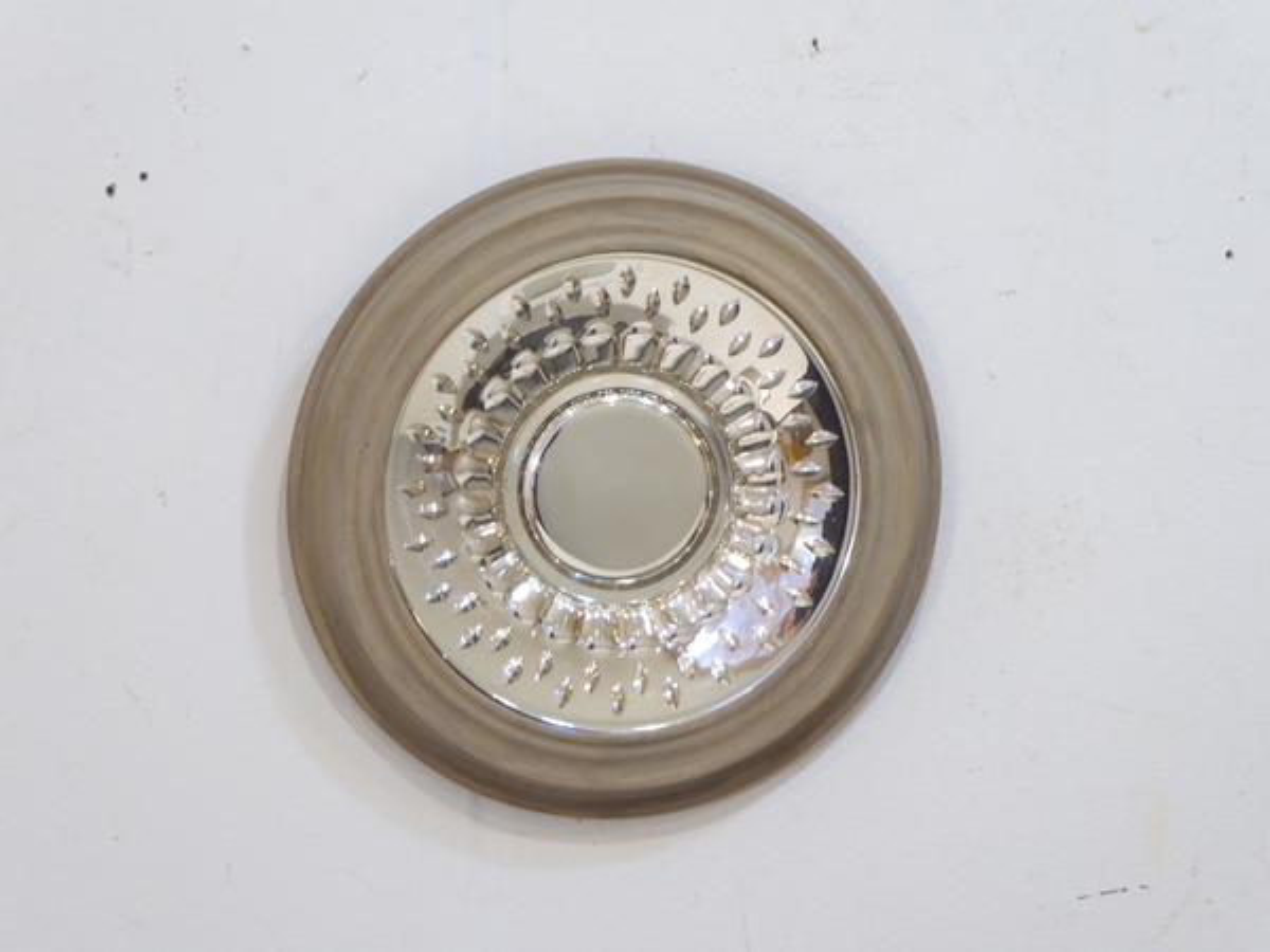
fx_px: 5503
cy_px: 476
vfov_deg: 9.9
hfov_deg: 13.2
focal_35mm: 150
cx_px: 635
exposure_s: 1/15
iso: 400
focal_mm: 24.2
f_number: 5.3
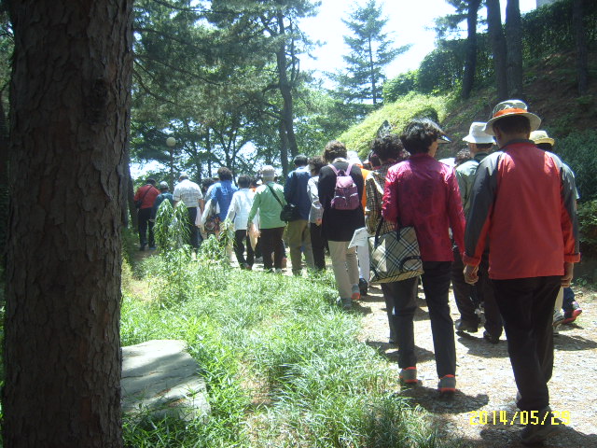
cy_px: 224
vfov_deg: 40.7
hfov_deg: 52.6
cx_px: 298
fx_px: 604
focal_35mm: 35
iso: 50
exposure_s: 1/250
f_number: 2.8
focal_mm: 5.8
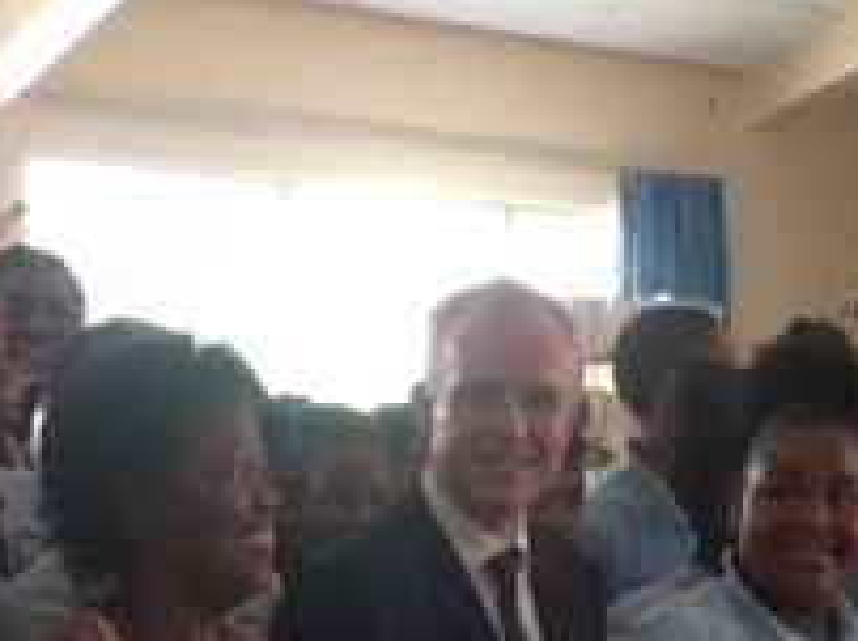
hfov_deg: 21.3
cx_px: 370
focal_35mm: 92
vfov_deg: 15.8
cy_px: 607
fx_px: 2278
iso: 80
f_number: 2.2
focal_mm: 4.15
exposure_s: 1/33
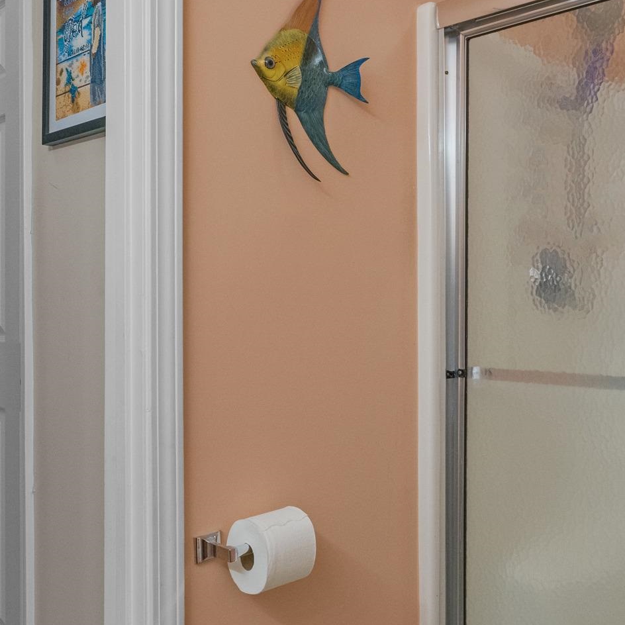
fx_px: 735
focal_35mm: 36
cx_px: 515
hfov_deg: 43.5
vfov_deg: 46.0
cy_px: 321
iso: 1250
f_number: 8
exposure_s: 1/15
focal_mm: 16
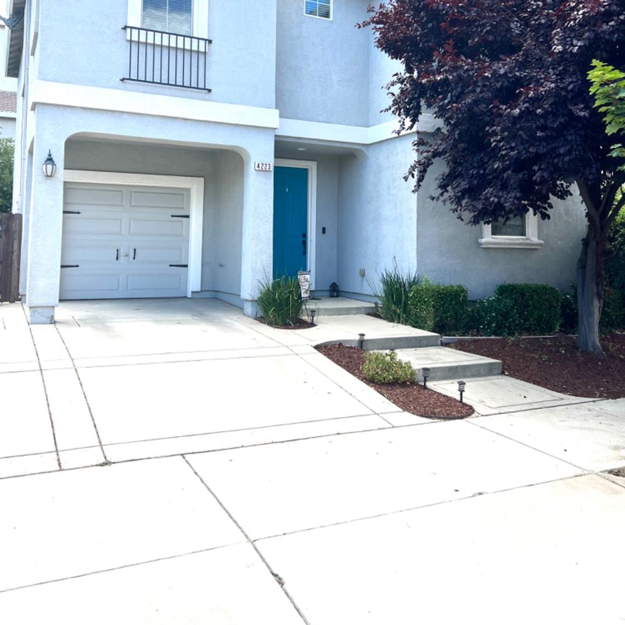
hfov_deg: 52.5
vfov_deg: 51.5
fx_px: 633
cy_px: 205
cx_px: 314
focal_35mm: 31
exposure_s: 1/1698
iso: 50
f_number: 1.5
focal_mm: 5.7
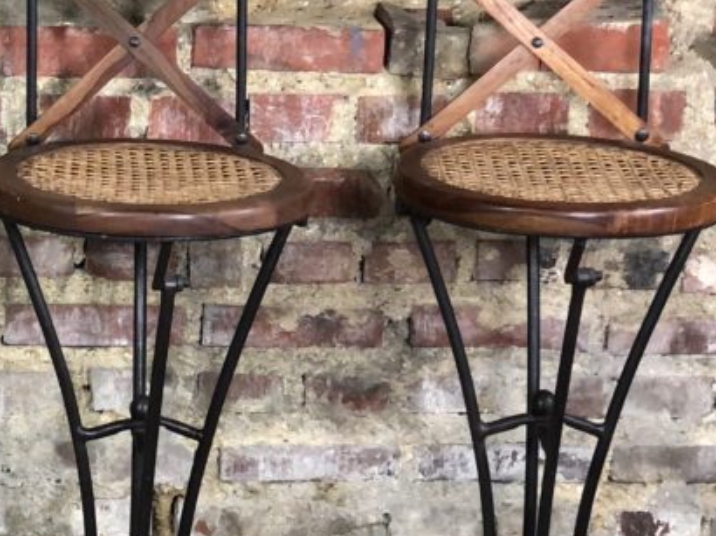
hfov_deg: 14.9
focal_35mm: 130
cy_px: 306
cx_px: -26
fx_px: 2687
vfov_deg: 11.4
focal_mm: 6
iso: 125
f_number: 2.4
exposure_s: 1/25
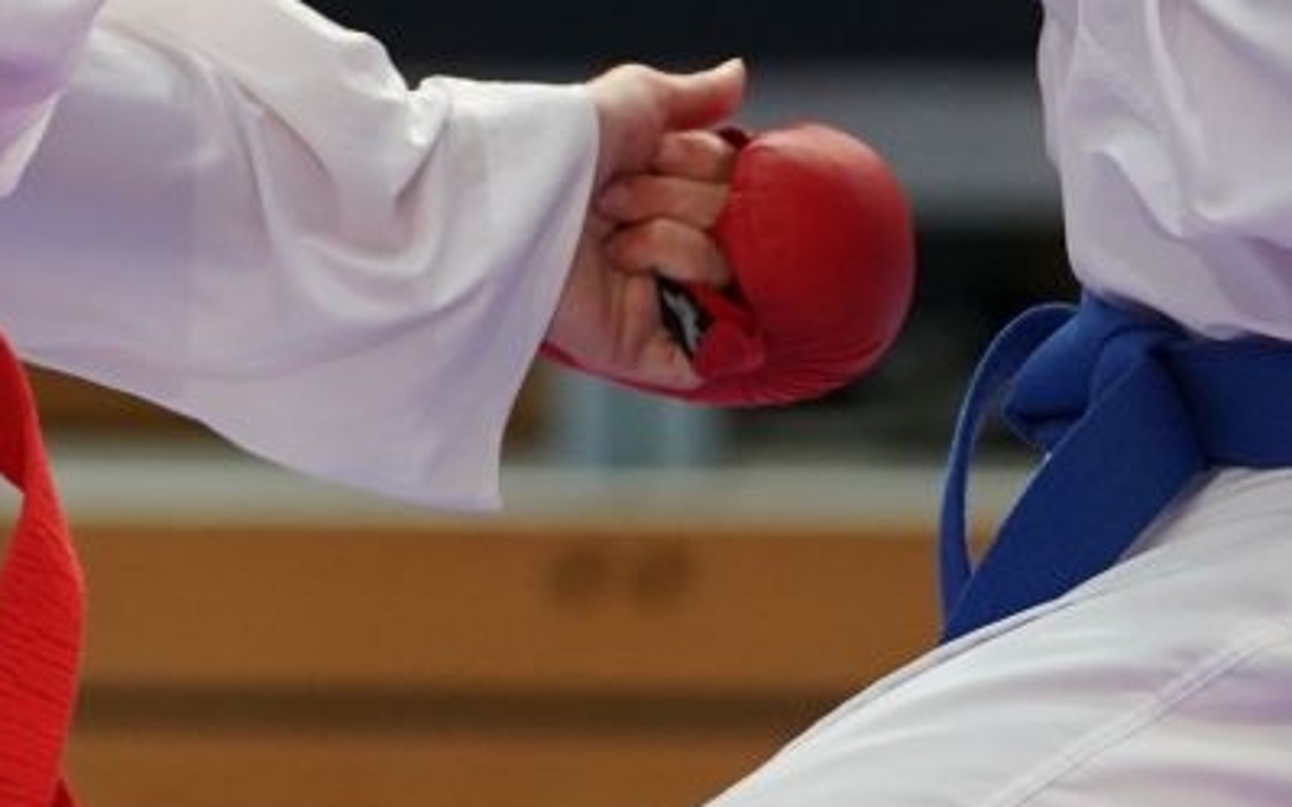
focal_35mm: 833
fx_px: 29319
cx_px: -437
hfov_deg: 2.5
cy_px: -622
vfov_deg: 1.6
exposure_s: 1/1000
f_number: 2.8
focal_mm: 181
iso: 1600
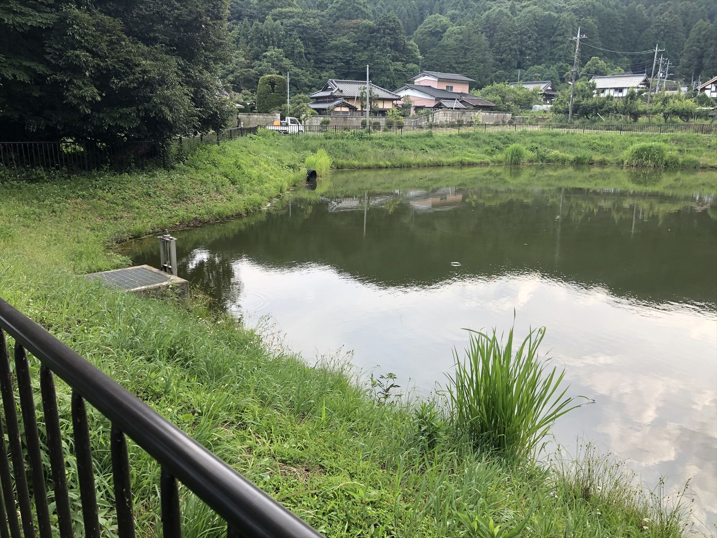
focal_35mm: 28
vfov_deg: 49.7
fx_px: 580
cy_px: 269
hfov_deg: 63.4
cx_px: 358
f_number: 1.8
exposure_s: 1/374
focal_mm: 4
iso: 20
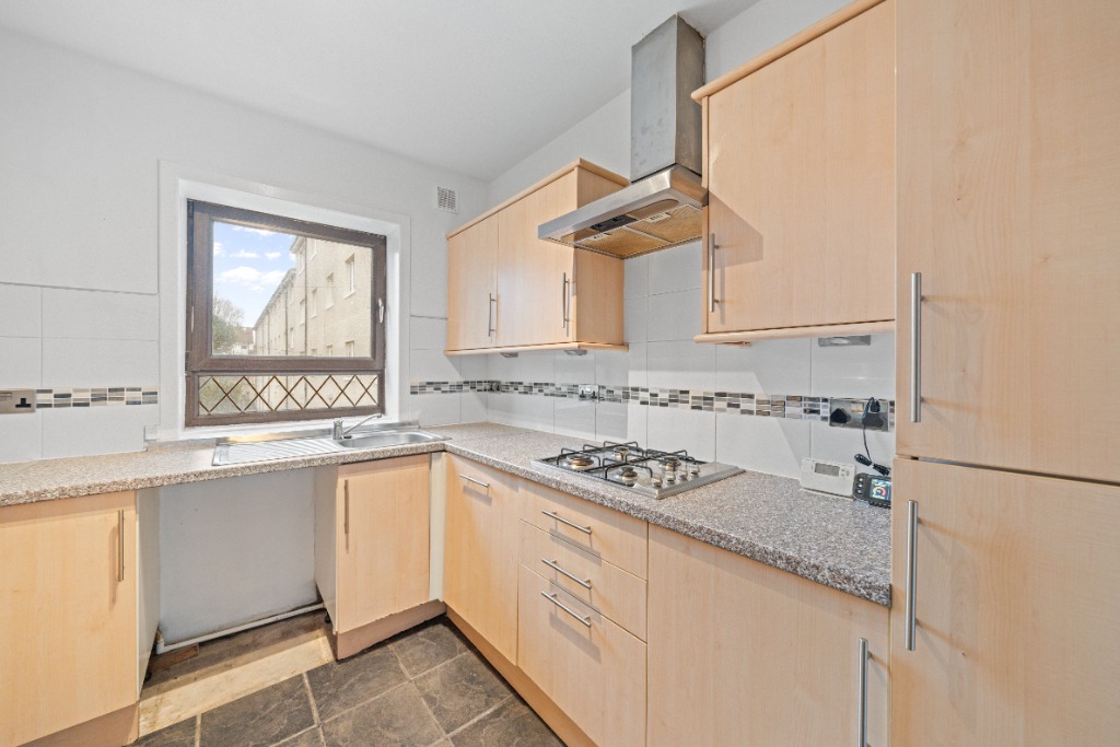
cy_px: 374
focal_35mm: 12
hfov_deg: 112.6
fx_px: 373
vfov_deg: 90.0
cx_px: 560
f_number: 8
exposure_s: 1.3
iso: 1000
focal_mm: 12
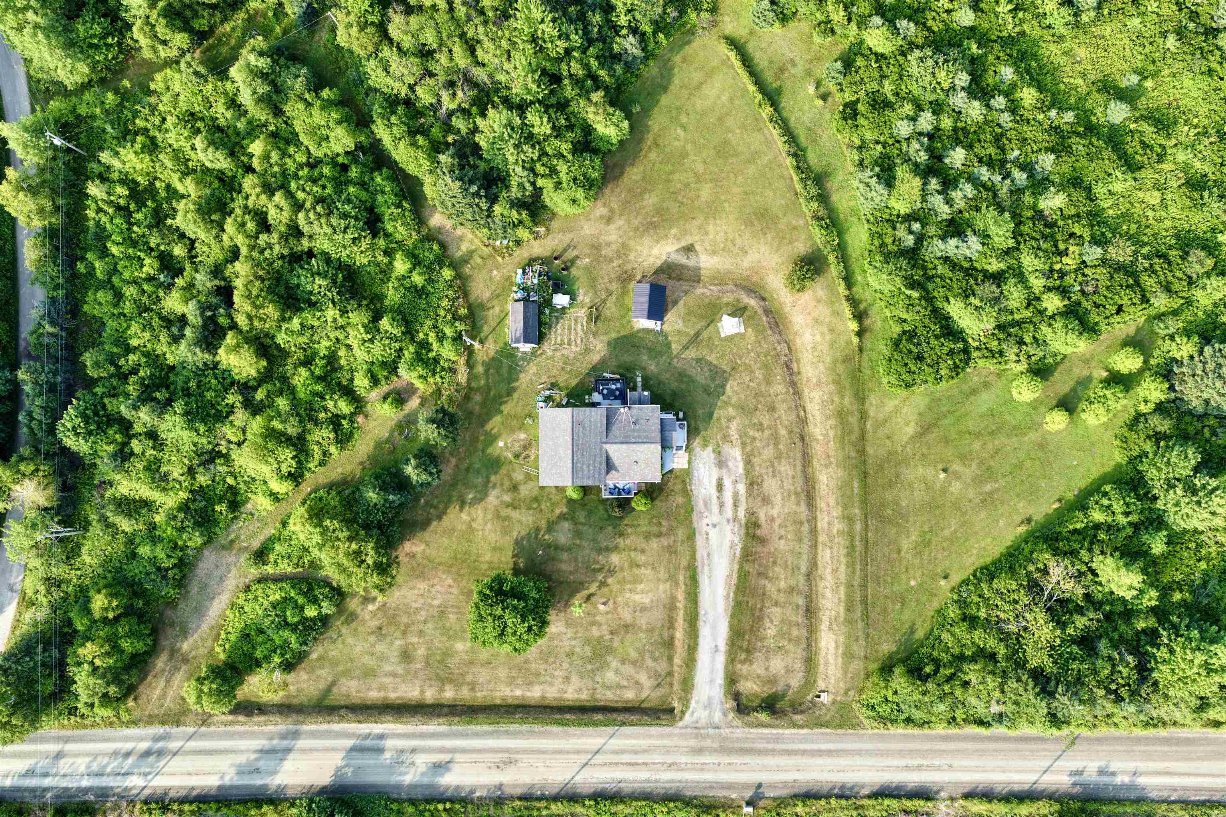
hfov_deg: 65.5
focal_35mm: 28
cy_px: 408
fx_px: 953
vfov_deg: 46.4
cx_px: 613
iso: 100
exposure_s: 1/200
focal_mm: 14.45
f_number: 2.8
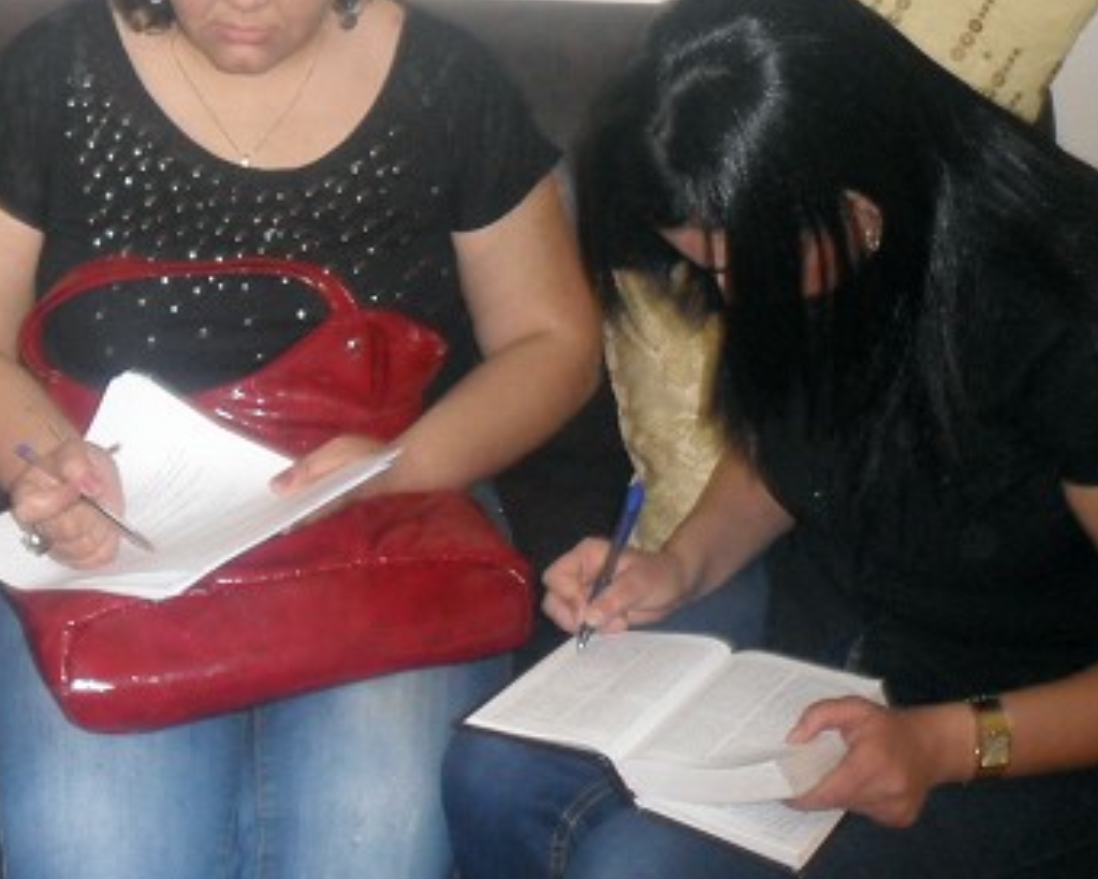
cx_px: 506
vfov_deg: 24.1
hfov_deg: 30.0
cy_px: 298
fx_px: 2048
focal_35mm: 63
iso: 400
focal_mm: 7.8
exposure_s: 1/45
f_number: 4.5
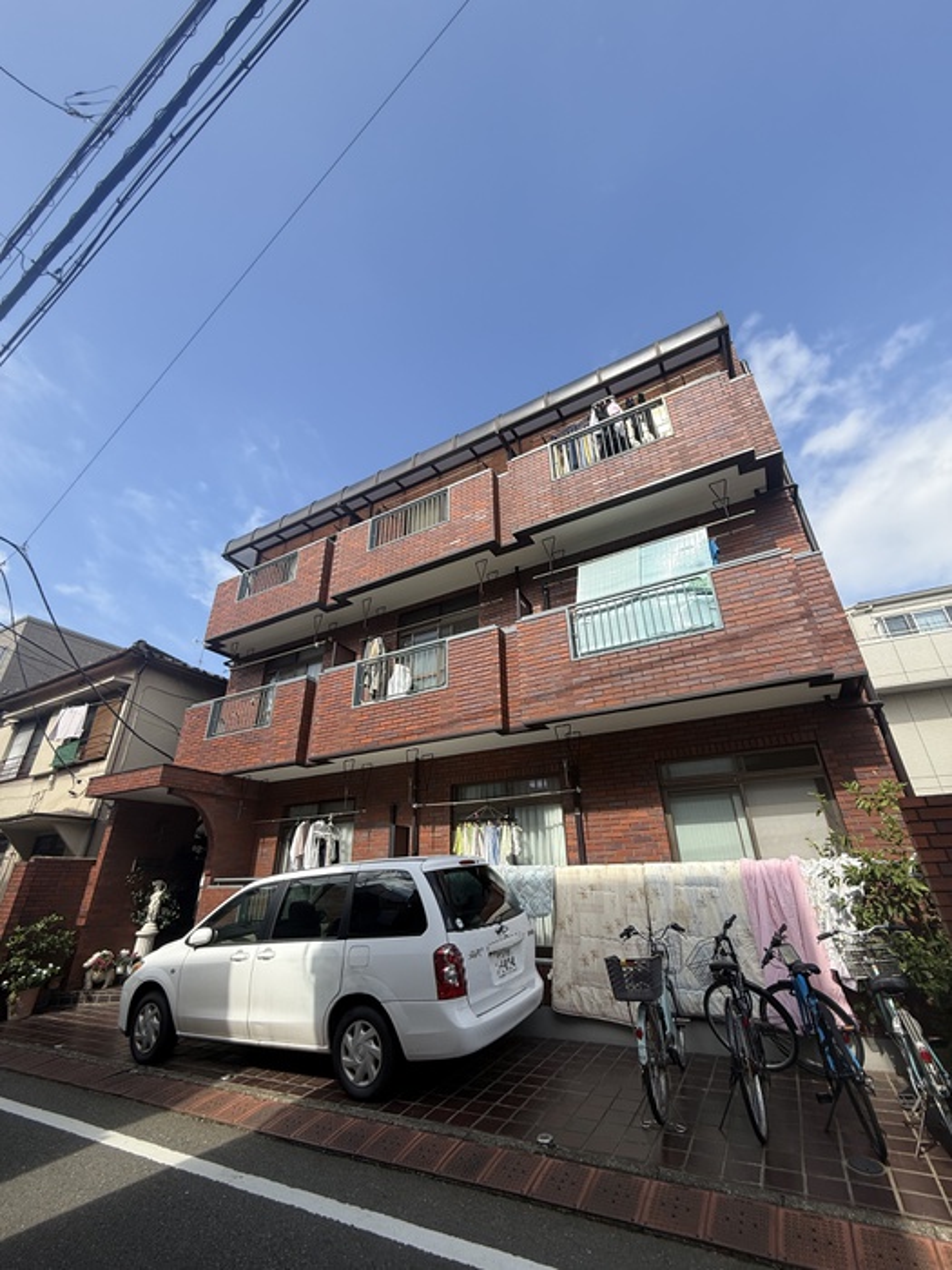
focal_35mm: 14
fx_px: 513
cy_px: 635
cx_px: 476
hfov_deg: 85.7
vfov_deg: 102.1
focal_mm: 2.22
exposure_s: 1/928
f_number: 2.2
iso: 50
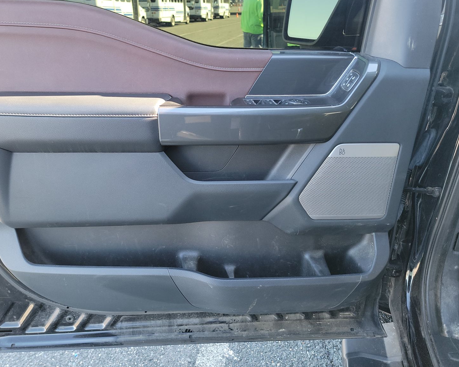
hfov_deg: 65.9
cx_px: 208
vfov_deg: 54.9
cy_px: 177
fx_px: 353
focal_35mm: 26
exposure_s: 1/59
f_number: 1.8
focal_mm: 6.7
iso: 140
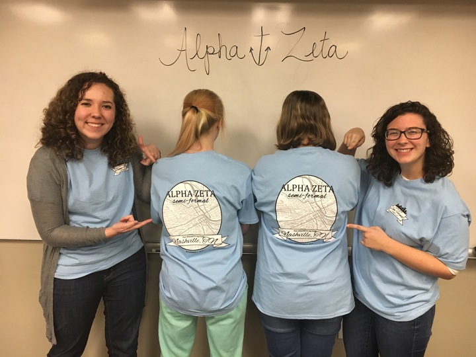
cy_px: 178
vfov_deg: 48.2
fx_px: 399
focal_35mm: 29
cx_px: 238
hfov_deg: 61.7
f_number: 2.2
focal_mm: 4.15
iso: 200
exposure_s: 1/24
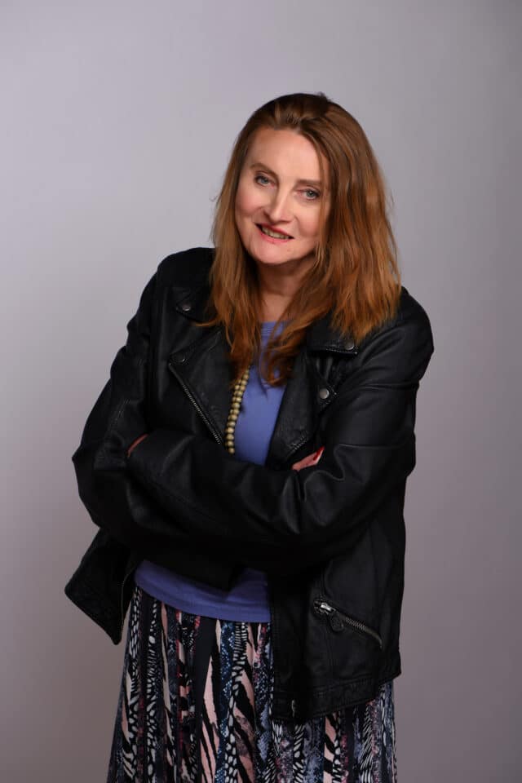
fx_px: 2284
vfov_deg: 19.5
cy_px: 392
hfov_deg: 13.0
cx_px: 261
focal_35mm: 105
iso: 100
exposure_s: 1/160
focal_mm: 105
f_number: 9
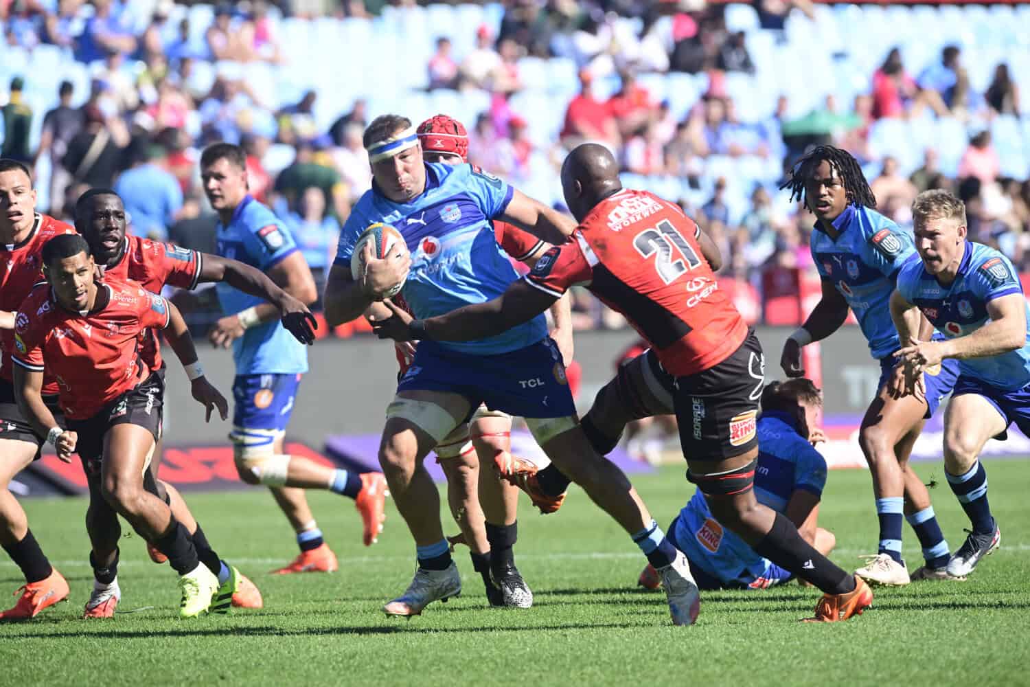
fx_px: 11444
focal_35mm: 400
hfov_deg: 5.2
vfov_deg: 3.4
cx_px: 515
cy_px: 344
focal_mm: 400
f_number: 6.3
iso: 800
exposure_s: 1/2500
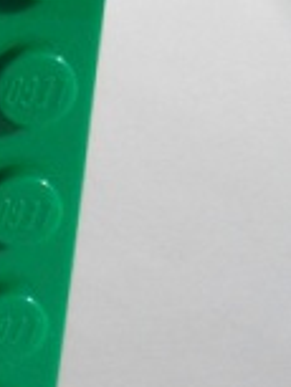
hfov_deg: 9.2
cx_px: -455
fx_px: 1578
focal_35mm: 141
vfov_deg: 13.9
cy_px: 101
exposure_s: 1/180
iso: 100
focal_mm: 4.9
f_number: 8.9
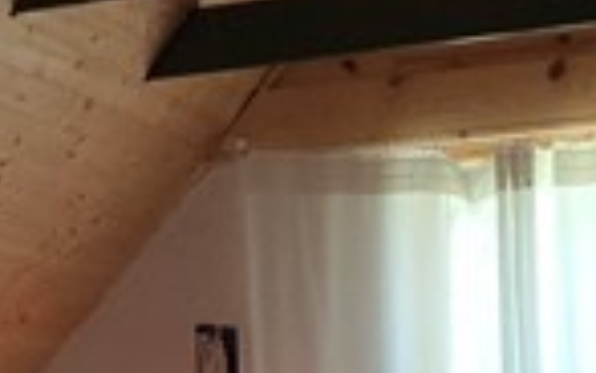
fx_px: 1560
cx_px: 316
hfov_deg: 21.6
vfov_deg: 12.3
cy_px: 714
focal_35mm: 96
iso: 160
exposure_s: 1/60
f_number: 1.9
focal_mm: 2.2
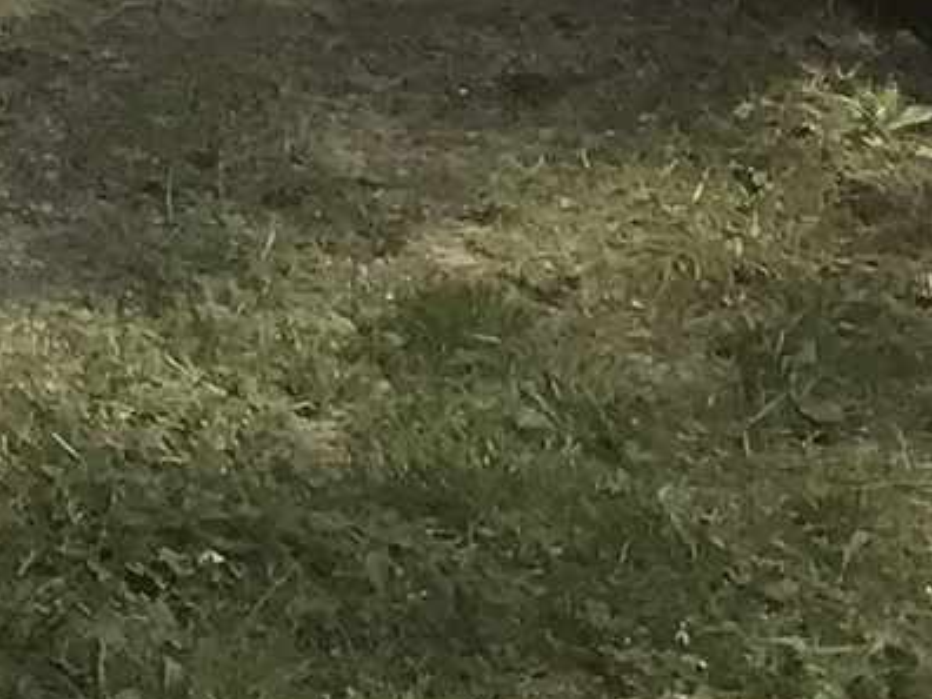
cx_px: -1645
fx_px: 5843
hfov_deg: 8.1
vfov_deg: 5.9
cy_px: -1942
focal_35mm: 217
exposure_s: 1/766
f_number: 1.8
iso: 20
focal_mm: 3.99
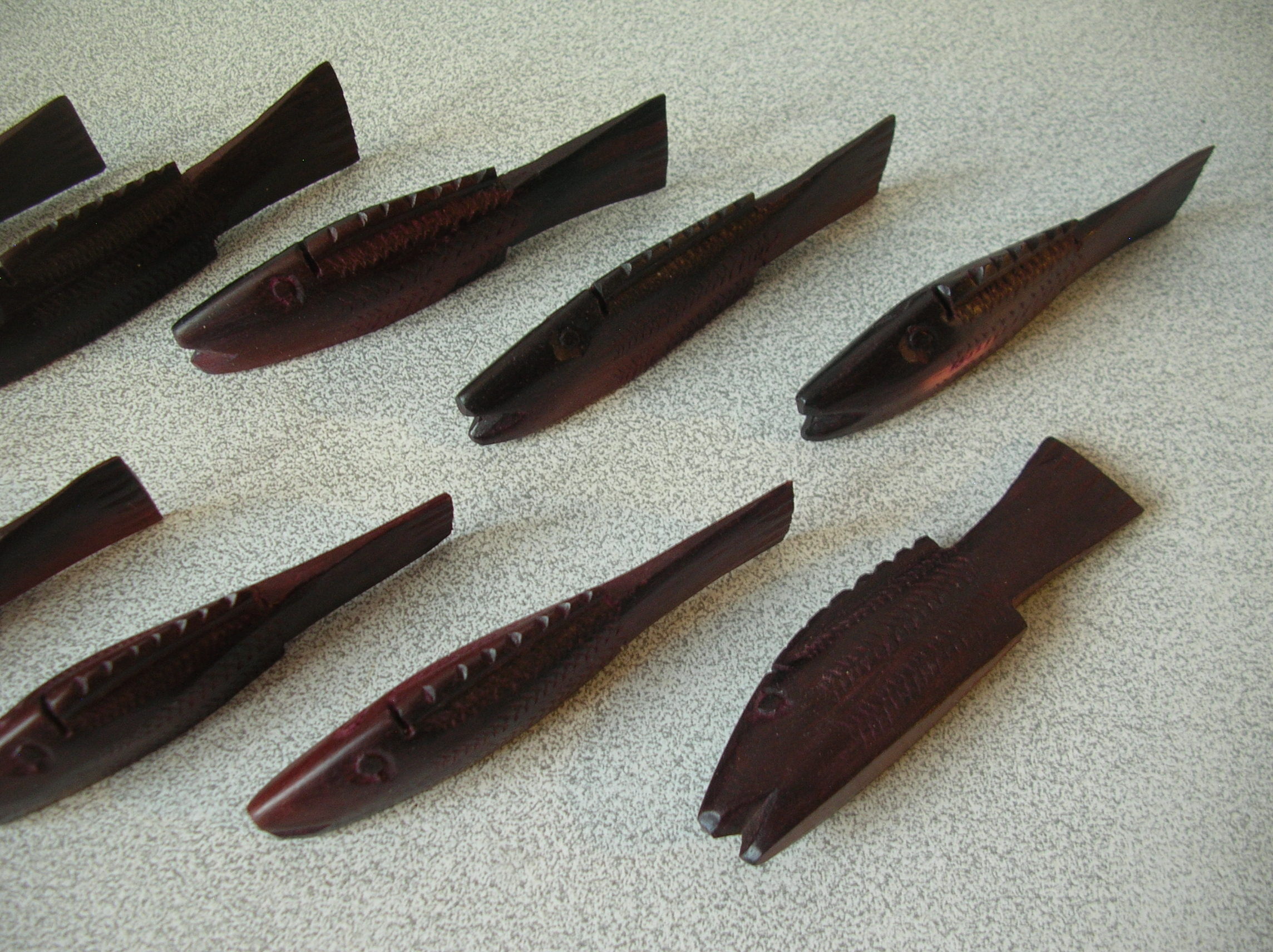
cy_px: 476
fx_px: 1286
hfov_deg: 52.7
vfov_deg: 40.6
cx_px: 636
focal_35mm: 35
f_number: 2.8
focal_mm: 5.8
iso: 52
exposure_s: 1/5.7
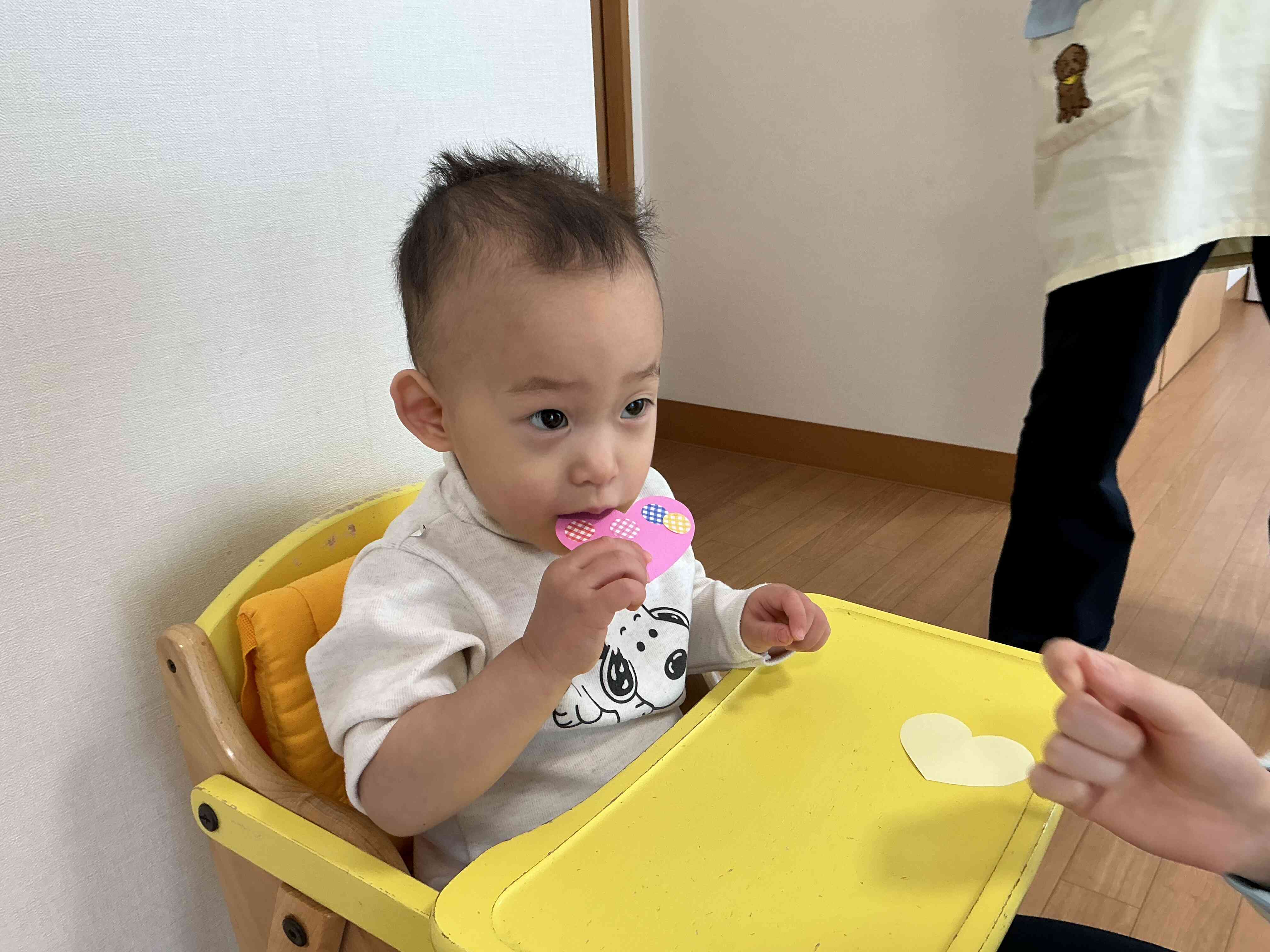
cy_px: 476
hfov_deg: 61.7
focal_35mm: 29
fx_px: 1064
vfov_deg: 48.2
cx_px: 635
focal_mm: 3
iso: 64
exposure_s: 1/100
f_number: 1.8
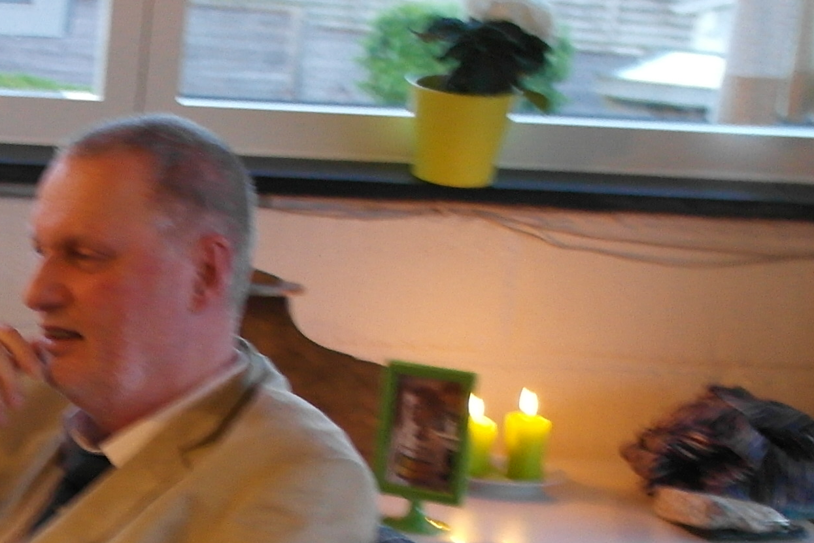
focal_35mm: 145
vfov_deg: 9.3
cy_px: 639
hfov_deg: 13.5
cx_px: -300
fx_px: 3278
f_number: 3.5
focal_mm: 22
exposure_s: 1/20
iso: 800
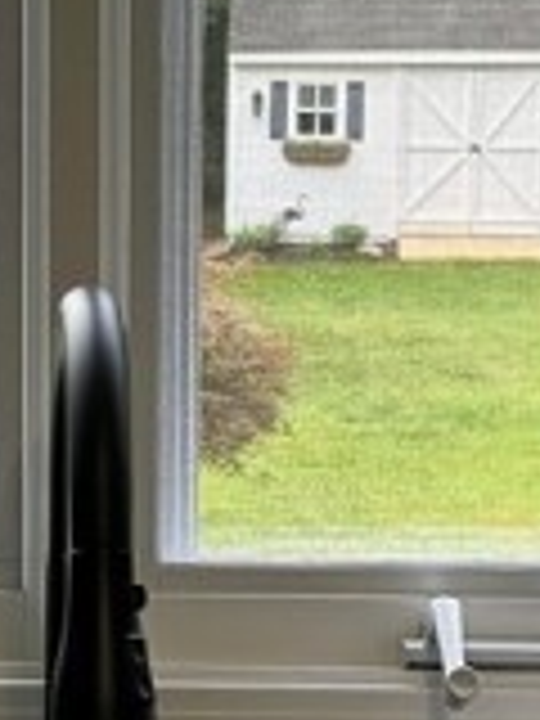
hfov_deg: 11.8
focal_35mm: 125
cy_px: 369
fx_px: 2600
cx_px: 112
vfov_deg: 15.8
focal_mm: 5.7
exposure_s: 1/120
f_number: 1.5
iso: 40
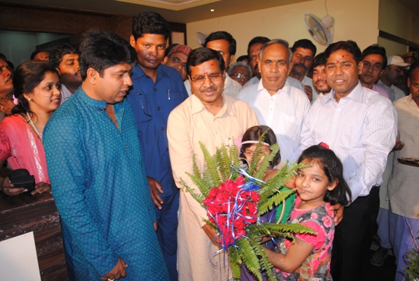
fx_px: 315
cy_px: 140
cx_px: 210
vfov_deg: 48.1
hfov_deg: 67.3
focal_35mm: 27
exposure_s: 1/200
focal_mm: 18
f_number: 3.5
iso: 400
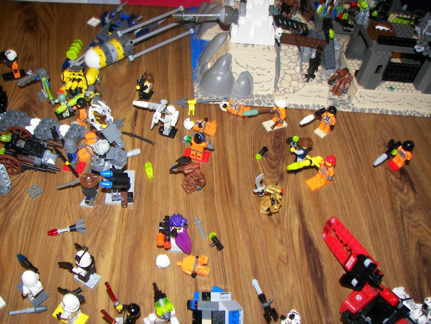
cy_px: 162
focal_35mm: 36
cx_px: 216
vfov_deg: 39.7
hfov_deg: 51.4
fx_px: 448
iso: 100
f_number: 2.8
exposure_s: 1/30
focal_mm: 6
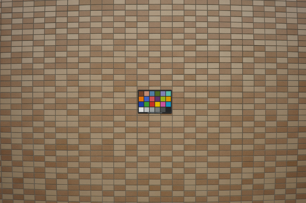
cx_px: 153
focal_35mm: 18
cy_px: 102
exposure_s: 1/160
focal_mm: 18
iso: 200
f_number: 8
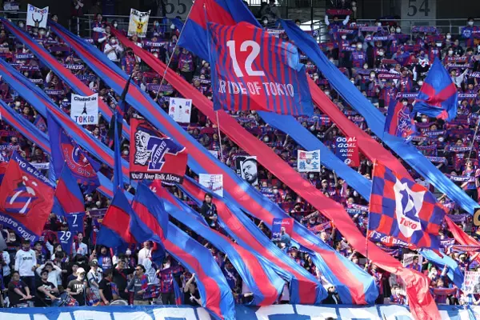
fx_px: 3760
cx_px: 240
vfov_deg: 4.9
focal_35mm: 282
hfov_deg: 7.3
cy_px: 160
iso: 1000
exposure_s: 1/1000
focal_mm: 282
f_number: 6.3
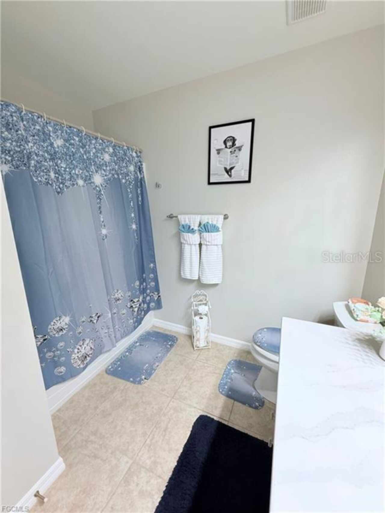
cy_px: 256
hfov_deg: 85.7
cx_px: 192
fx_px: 208
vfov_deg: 102.1
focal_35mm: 14
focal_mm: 2.22
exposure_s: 1/60
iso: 200
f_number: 2.2
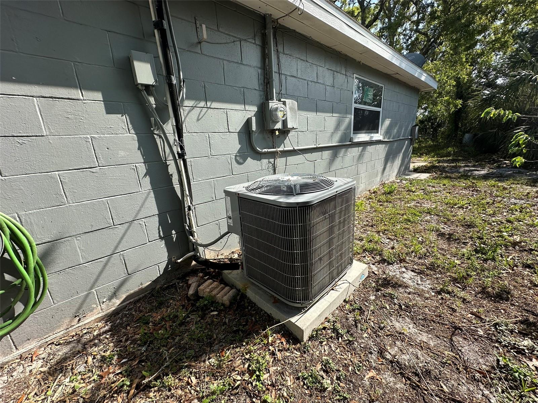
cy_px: 202
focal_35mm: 14
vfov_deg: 85.7
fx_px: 218
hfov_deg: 102.1
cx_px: 269
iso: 40
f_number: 2.2
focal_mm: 2.22
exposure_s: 1/988
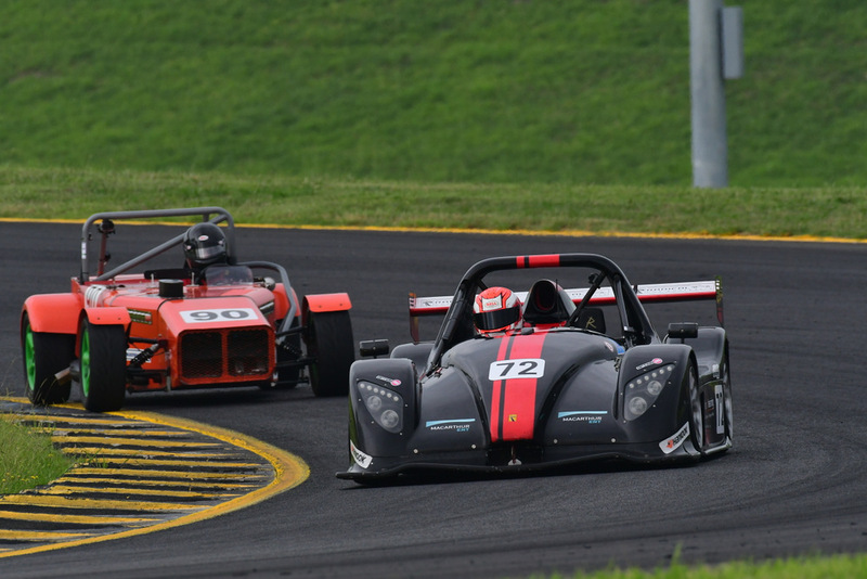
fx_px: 18068
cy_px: 290
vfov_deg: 1.8
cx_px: 434
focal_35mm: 750
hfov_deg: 2.7
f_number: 10
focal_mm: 500
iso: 800
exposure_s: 1/640
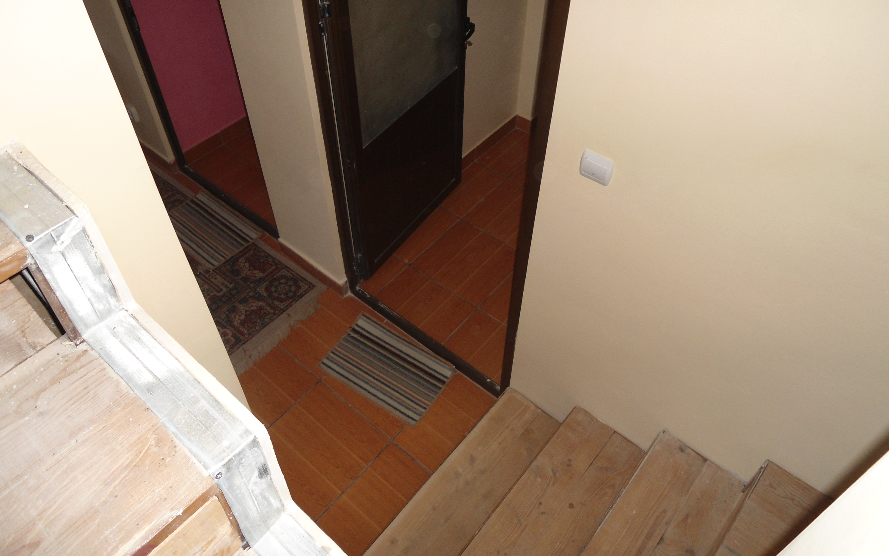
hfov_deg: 66.5
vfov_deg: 44.5
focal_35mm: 28
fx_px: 678
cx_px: 438
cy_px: 263
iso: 100
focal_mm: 4.7
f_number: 2.8
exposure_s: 1/30
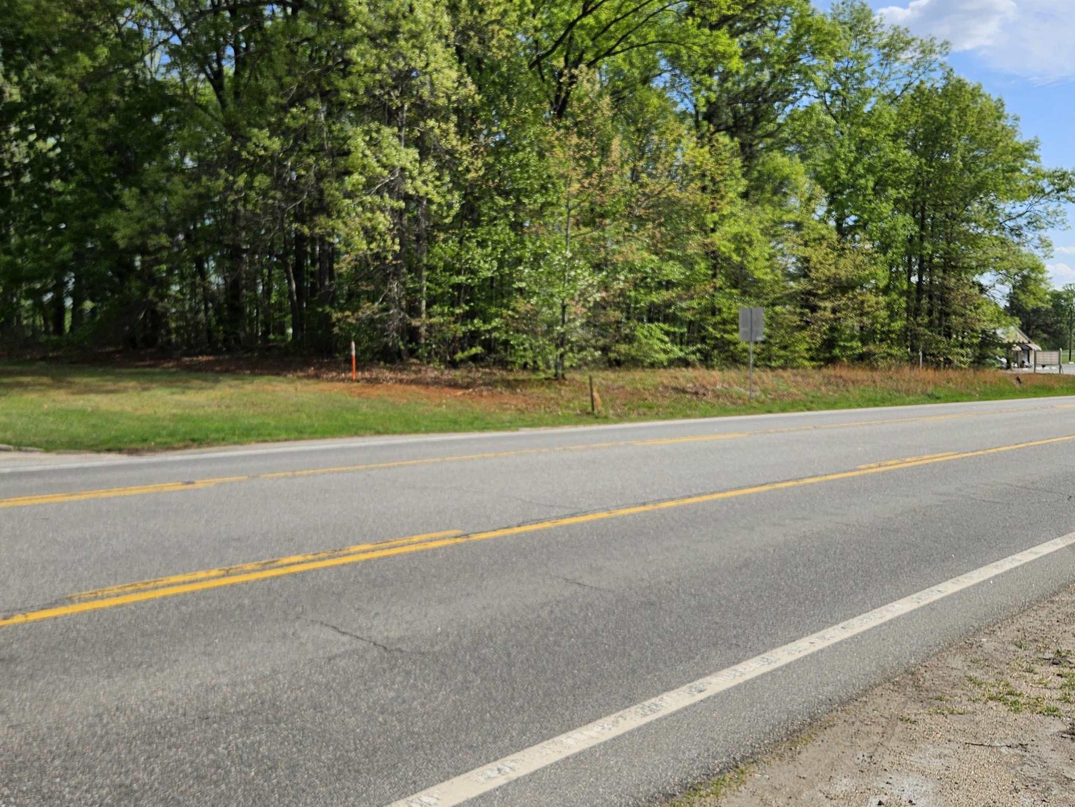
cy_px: 322
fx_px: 1056
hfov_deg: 53.7
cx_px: 456
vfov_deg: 41.6
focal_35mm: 34
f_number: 1.8
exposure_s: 1/2308
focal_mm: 5.4
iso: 25
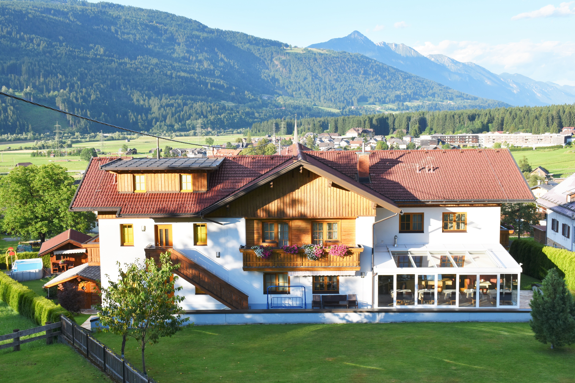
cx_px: 282
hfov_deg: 48.5
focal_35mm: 40
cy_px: 191
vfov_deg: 33.4
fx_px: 639
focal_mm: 26
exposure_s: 1/320
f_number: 8
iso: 200
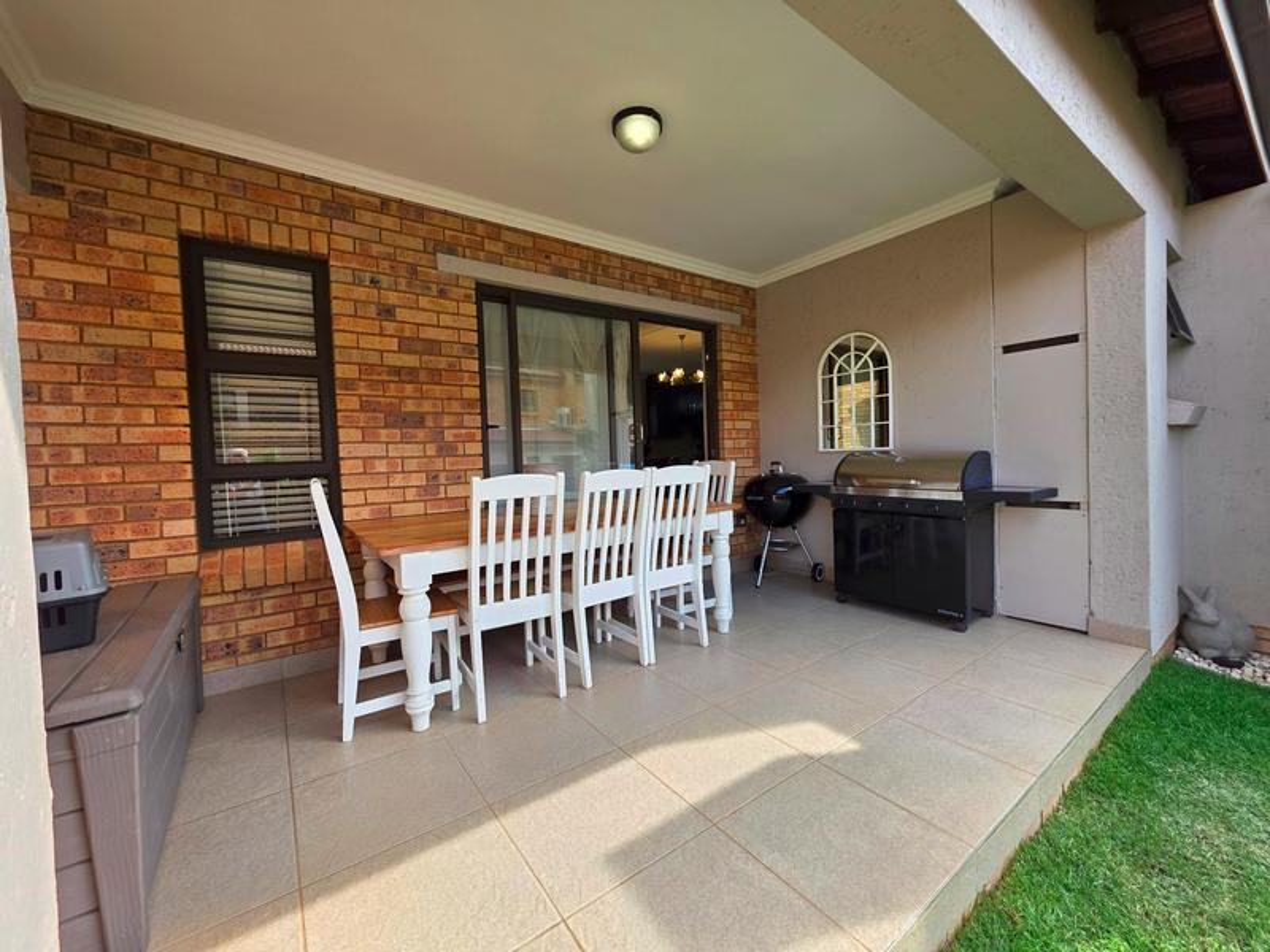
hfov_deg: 106.2
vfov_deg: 89.9
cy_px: 476
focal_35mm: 13
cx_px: 635
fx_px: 477
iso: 40
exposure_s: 1/298
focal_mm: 2.2
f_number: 1.9
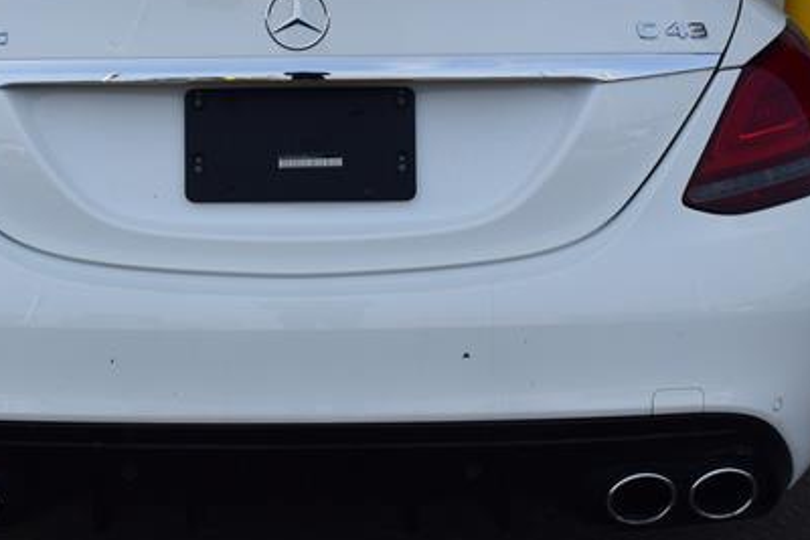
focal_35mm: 66
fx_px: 1485
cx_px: 300
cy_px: 219
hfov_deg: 30.4
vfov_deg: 20.6
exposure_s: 1/400
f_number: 11
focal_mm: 22
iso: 400
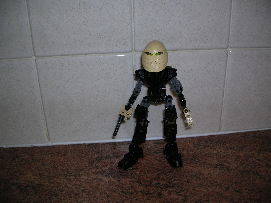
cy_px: 102
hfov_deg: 52.7
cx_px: 136
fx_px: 274
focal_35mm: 35
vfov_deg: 40.6
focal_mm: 5.8
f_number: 2.8
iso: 50
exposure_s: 1/60.1
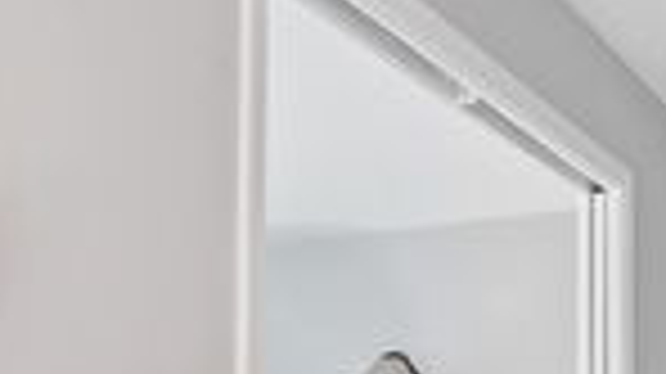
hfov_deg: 30.1
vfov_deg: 16.1
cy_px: 572
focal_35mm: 68
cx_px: 551
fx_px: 1200
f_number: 8
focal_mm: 20
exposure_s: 1/13
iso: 500
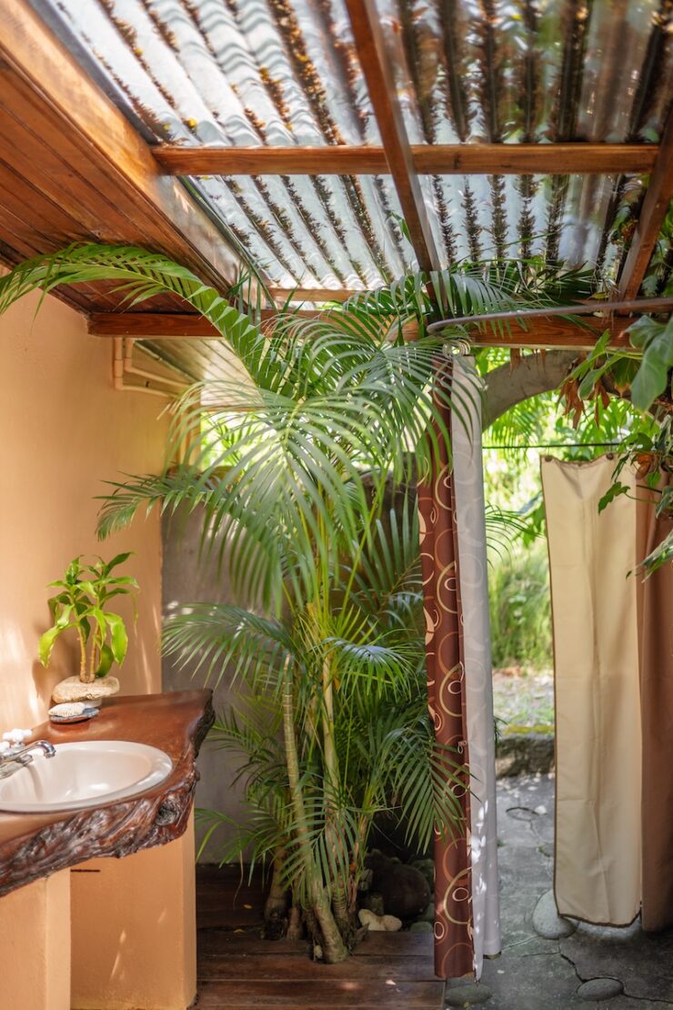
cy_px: 505
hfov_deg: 37.9
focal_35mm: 35
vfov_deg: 54.4
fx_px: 981
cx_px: 336
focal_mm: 35
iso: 200
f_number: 1.4
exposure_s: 1/500
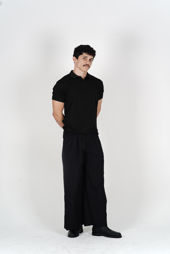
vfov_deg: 22.9
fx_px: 630
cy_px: 132
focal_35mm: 89
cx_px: 83
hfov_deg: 15.4
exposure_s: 1/125
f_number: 5.6
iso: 80
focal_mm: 85
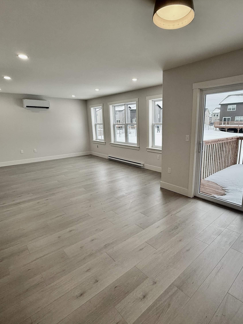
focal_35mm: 19
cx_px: 149
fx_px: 178
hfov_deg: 67.8
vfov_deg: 84.7
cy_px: 164
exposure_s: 1/150
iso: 64
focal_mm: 2.22
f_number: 2.2
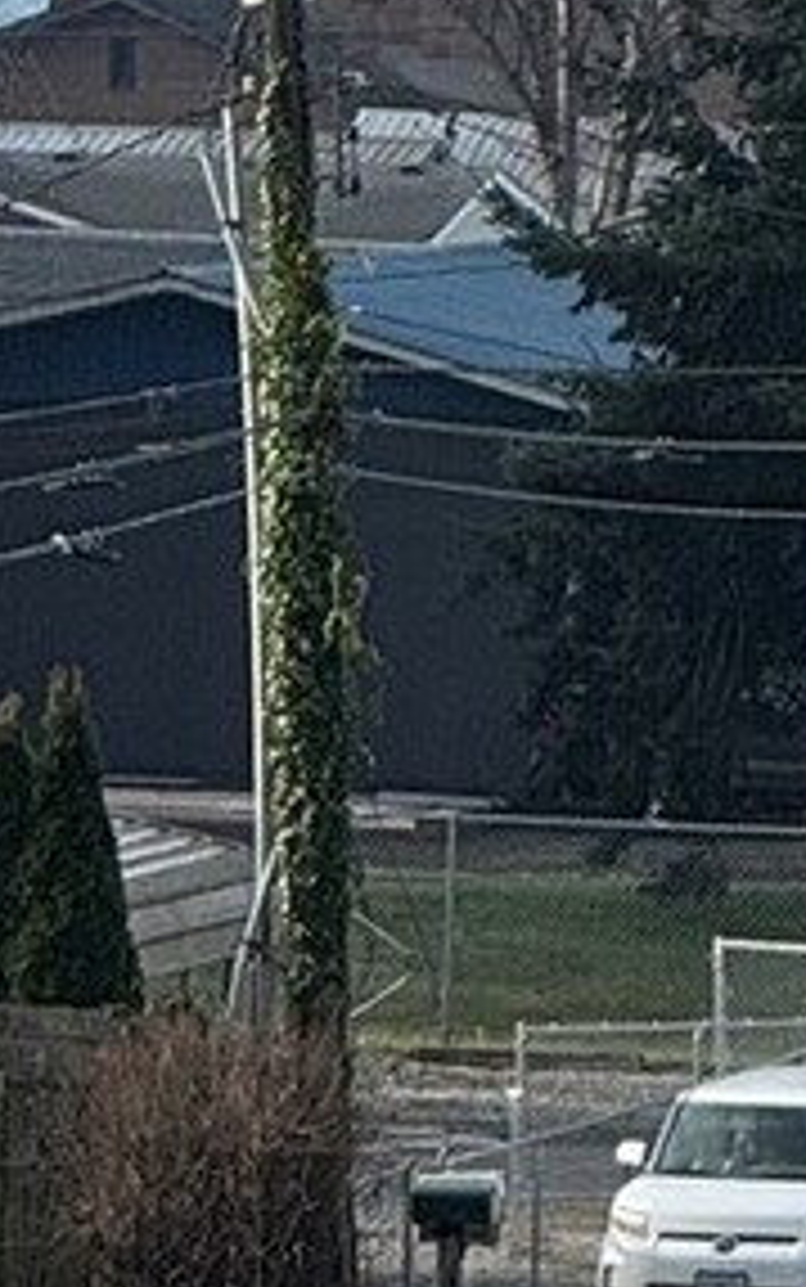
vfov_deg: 3.3
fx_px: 22471
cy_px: -1184
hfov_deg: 2.1
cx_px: -270
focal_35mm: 640
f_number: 2.8
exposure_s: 1/1318
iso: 50
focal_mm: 15.66
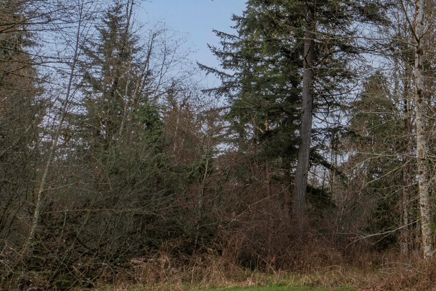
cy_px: 166
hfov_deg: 38.7
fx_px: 509
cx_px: 474
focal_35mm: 42
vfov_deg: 31.9
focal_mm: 12
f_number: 9
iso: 640
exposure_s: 1/125
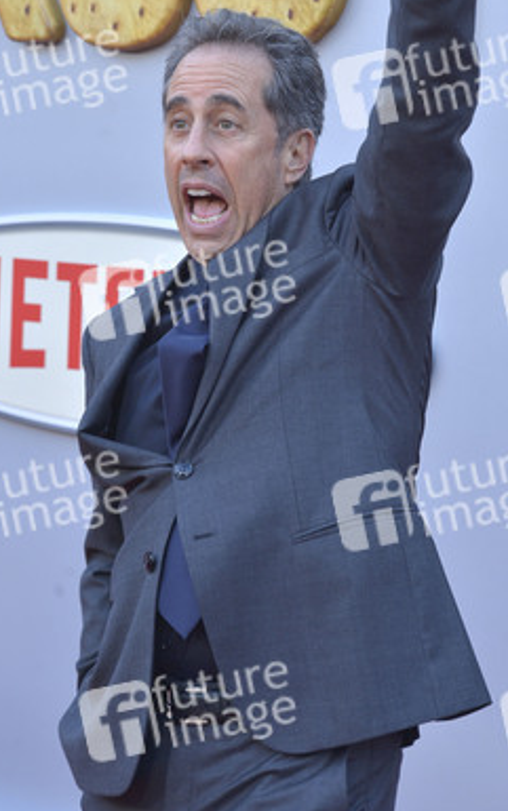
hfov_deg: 10.3
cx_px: 250
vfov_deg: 16.4
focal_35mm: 127
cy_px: 396
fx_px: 2810
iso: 320
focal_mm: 120
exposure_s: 1/250
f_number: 7.1
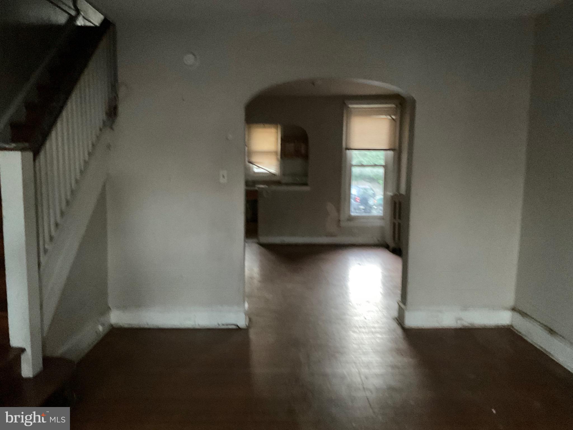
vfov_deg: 48.2
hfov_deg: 61.7
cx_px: 286
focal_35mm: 29
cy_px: 215
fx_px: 480
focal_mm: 3
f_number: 1.8
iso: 640
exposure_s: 1/29
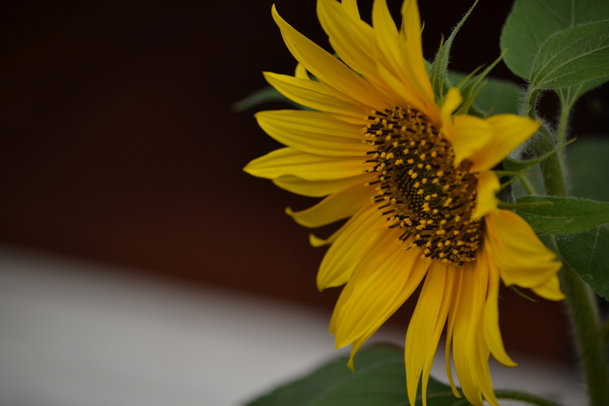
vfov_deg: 6.1
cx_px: 304
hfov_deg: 9.2
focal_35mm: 225
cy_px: 203
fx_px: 3805
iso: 200
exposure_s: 1/60
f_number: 4.8
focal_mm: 150
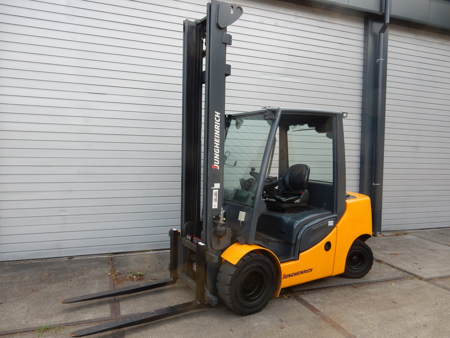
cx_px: 225
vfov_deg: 54.9
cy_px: 169
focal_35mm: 25
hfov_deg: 69.4
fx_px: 325
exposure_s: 1/250
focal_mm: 4.5
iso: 125
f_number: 3.7
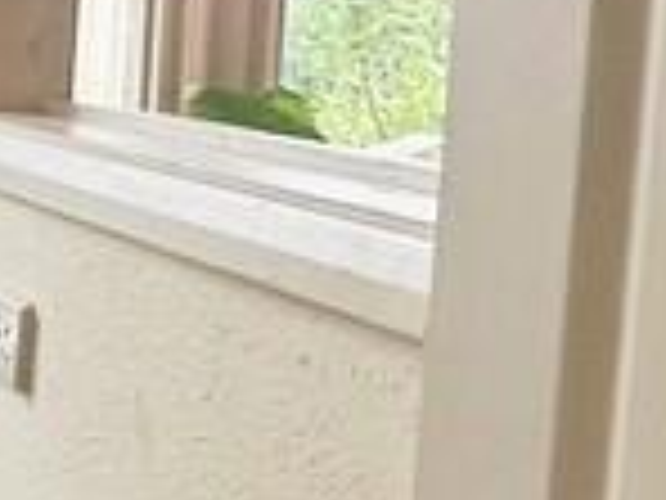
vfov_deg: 15.2
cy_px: 221
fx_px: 1866
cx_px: -513
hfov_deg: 16.9
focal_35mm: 97
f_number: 2.2
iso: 320
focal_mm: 2.22
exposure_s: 1/63
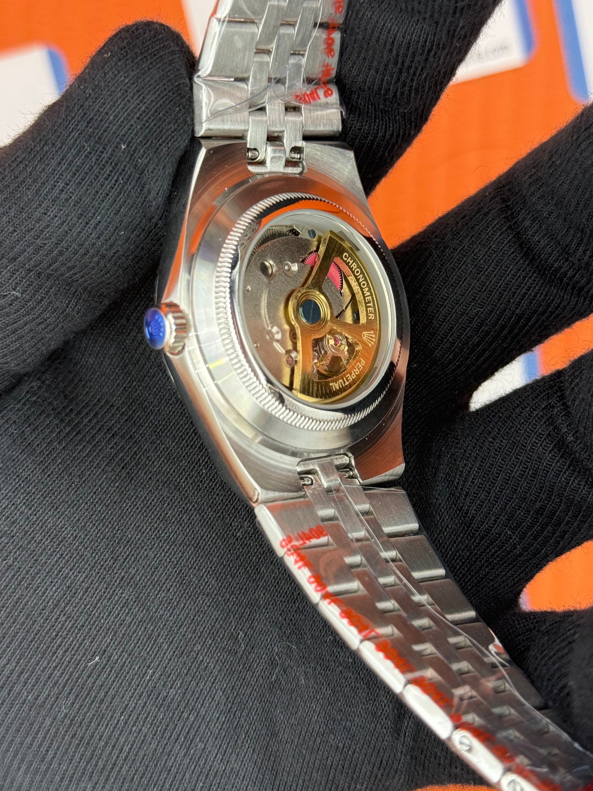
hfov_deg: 26.6
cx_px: 280
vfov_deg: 34.9
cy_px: 388
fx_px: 1256
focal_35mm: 55
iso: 100
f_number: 1.78
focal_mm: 6.76
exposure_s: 1/316
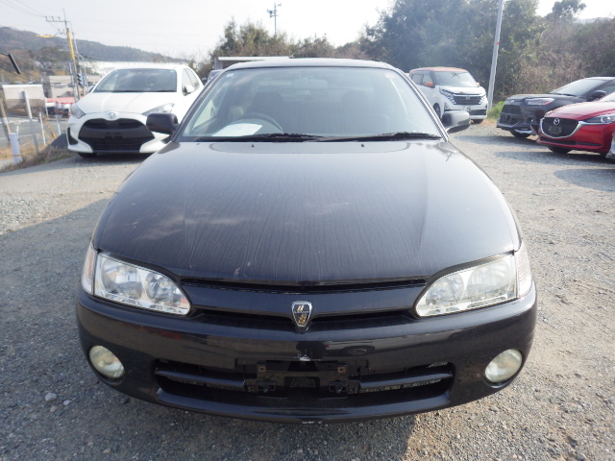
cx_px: 308
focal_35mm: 25
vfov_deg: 54.9
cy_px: 230
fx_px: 444
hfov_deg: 69.4
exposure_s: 1/1000
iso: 250
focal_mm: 4.5
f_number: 2.8
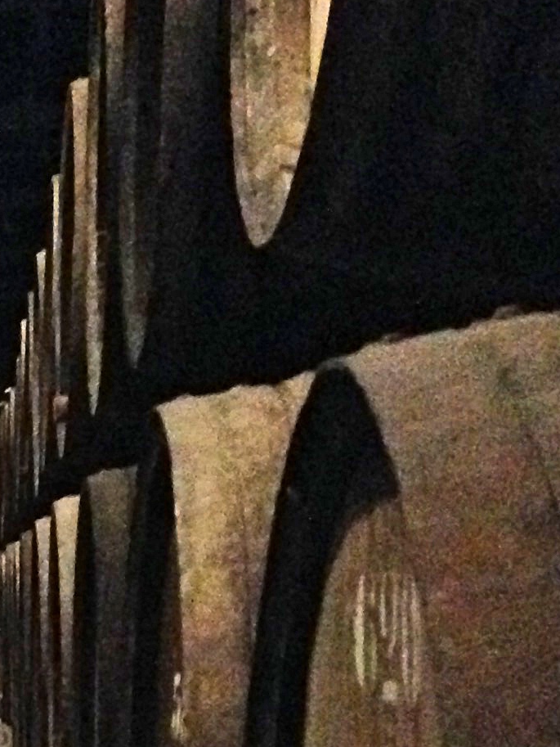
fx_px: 2545
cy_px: 762
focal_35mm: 118
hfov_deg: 12.1
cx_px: -248
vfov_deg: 16.3
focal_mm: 4.12
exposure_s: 1/15
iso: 800
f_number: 2.4
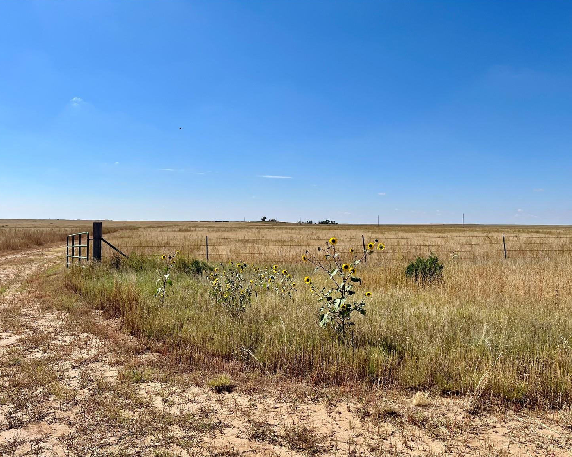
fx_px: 474
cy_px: 234
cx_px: 297
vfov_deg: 51.5
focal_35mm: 28
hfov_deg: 62.2
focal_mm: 5.7
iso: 50
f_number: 1.5
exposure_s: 1/6579
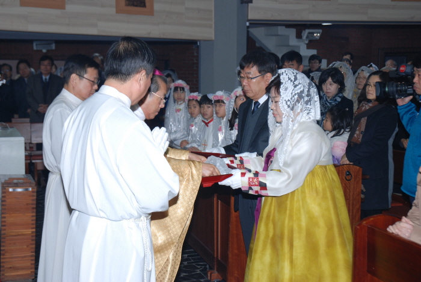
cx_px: 210
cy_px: 141
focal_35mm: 57
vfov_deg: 23.8
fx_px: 667
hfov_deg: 35.0
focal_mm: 38
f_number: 5.6
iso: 200
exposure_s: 1/60
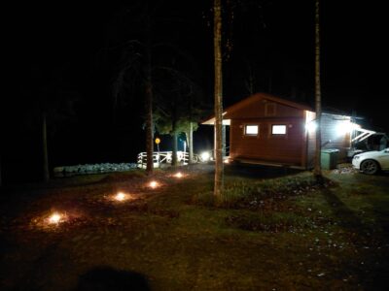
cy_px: 146
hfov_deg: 69.4
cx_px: 194
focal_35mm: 25
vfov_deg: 54.9
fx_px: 281
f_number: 1.8
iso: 2000
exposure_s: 1/4
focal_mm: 4.69
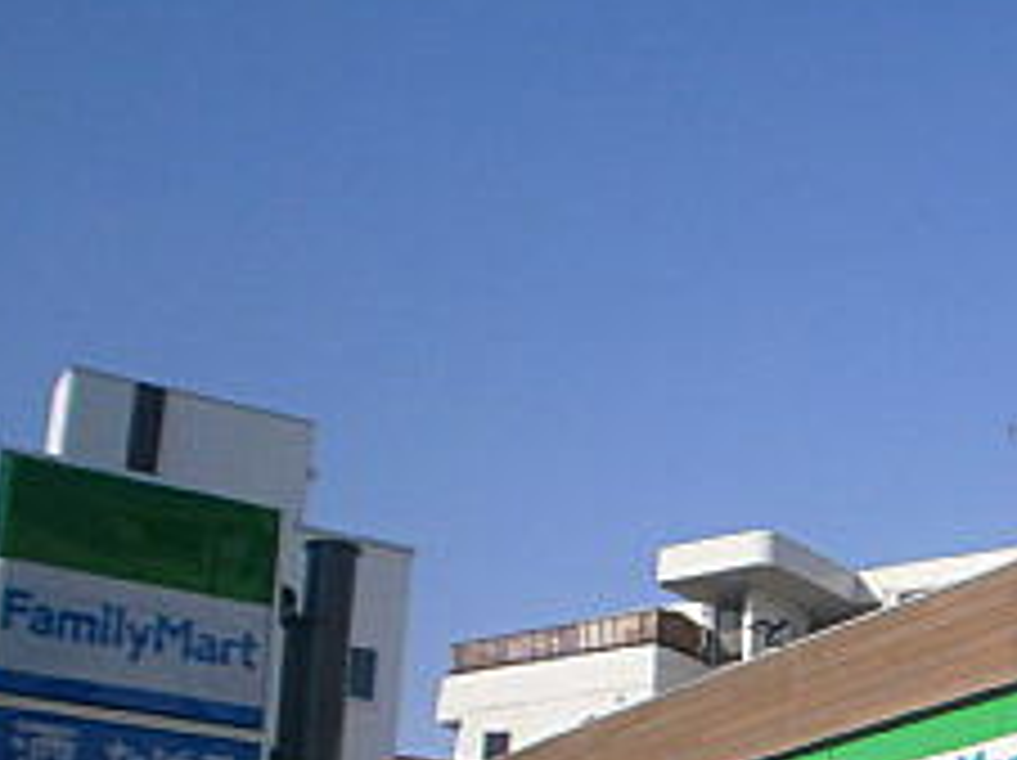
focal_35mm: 102
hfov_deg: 18.6
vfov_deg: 14.0
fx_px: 2994
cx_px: 1098
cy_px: 953
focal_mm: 6.4
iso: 80
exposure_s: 1/1250
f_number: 3.1
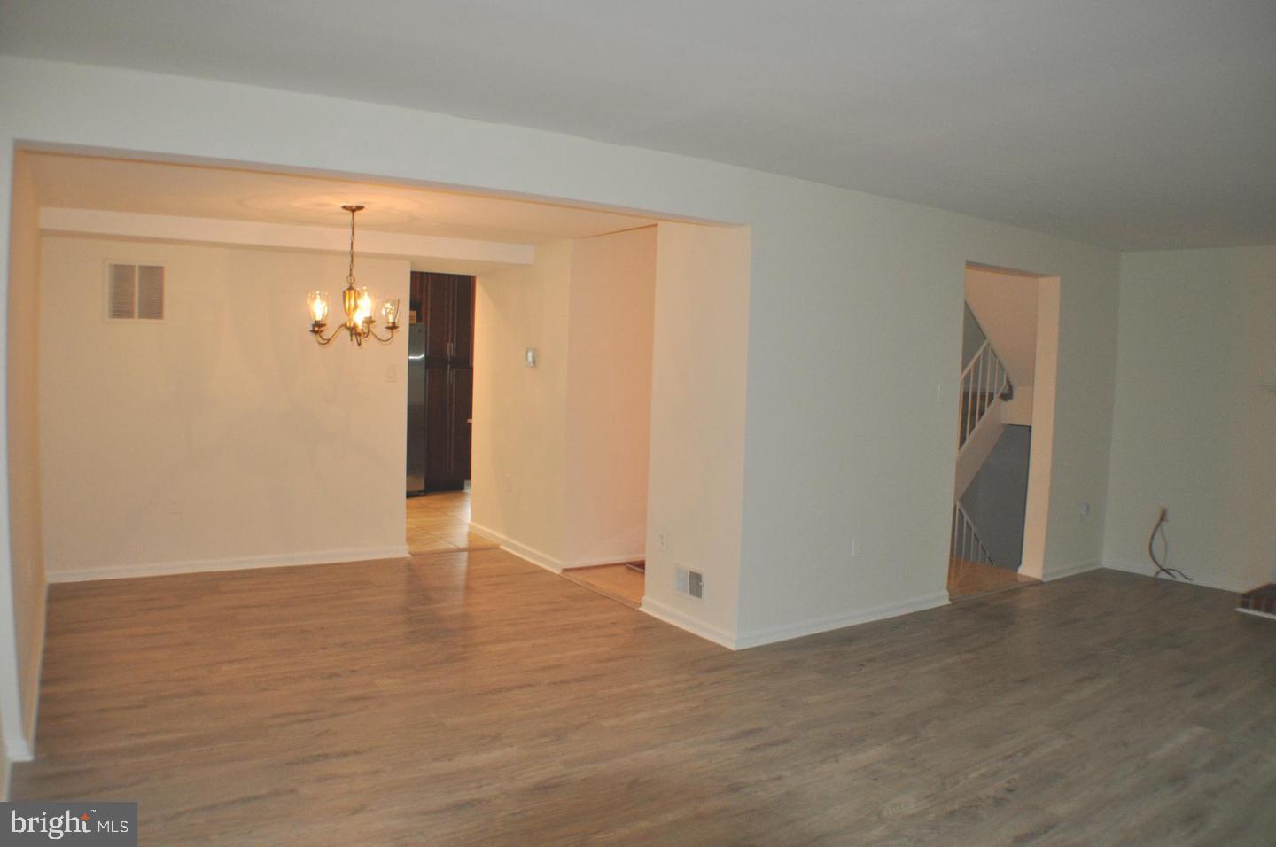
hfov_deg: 57.3
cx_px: 638
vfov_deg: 39.9
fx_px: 1168
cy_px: 424
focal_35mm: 33
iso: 800
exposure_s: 1/60
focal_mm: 22
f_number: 3.8
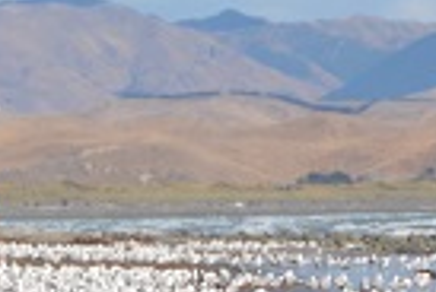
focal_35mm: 655
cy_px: 341
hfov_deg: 3.1
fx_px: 7950
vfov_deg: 2.1
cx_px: -3
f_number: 7.1
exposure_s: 1/2000
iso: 400
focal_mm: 120
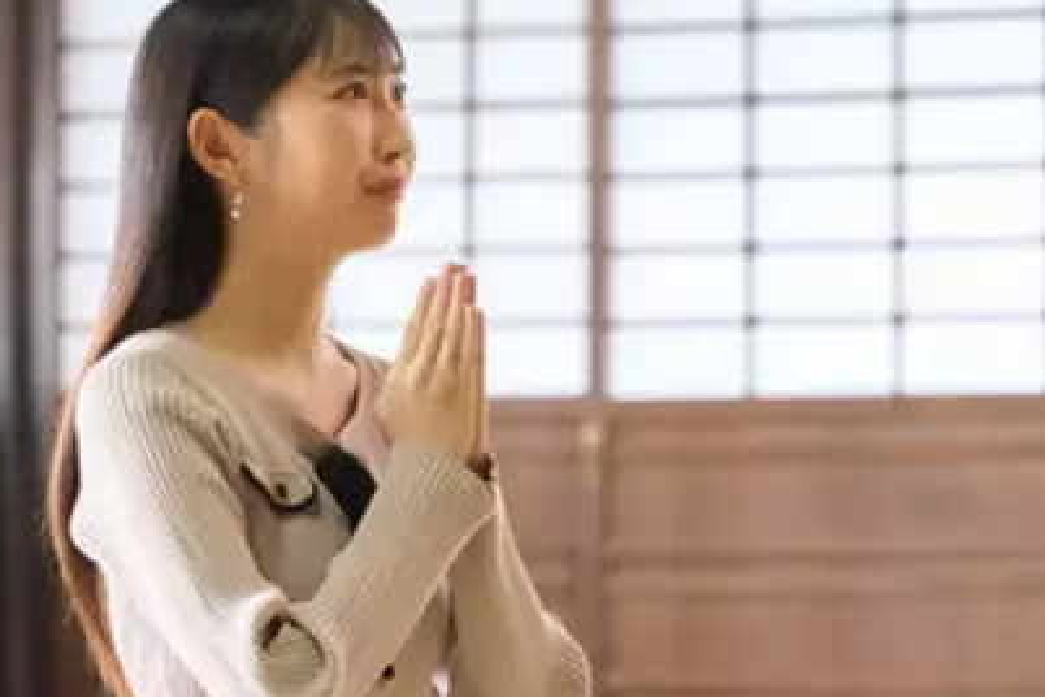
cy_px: 390
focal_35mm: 174
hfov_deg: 11.8
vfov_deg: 7.9
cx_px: 426
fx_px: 5052
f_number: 4.5
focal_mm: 116.7
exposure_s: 1/40
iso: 800
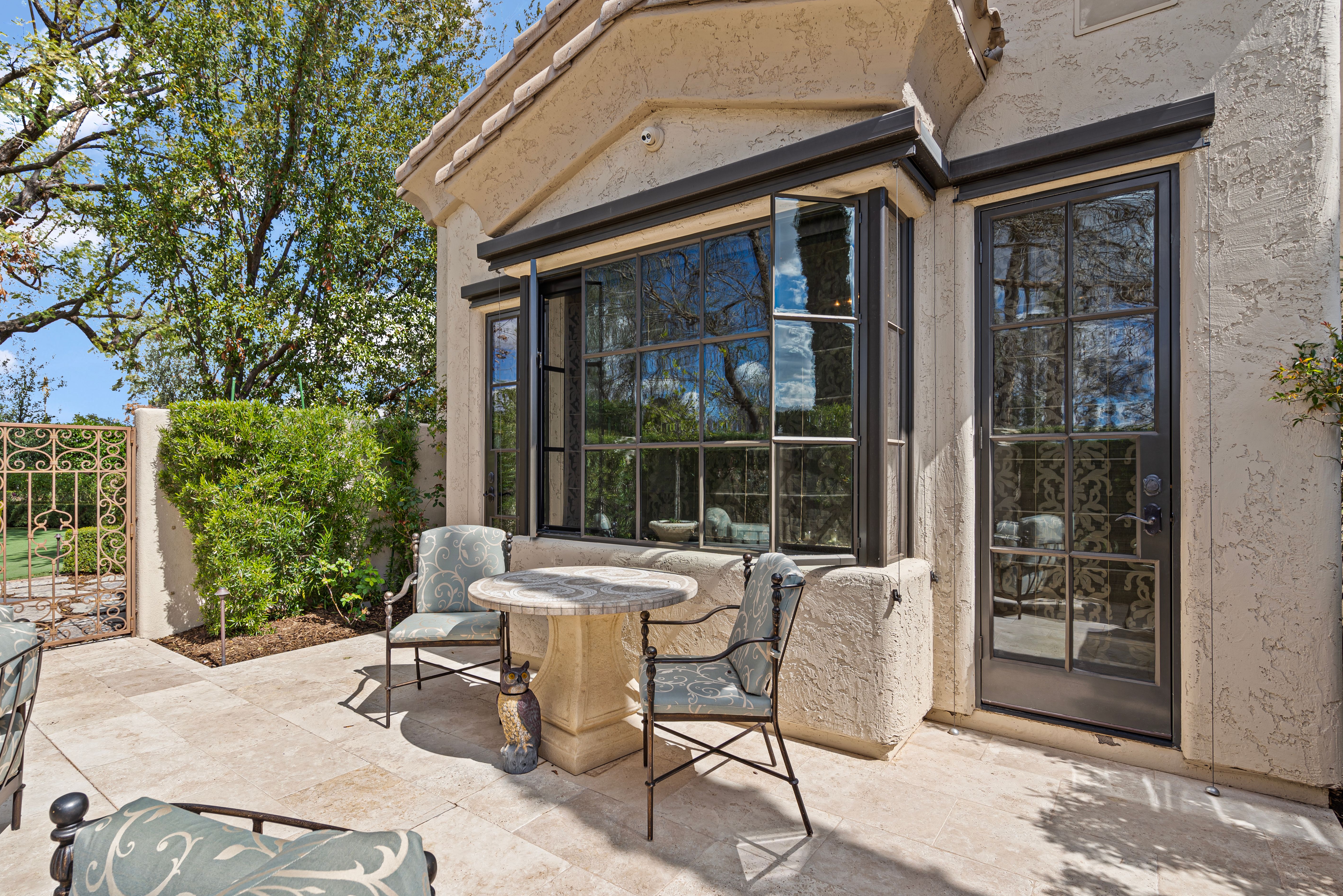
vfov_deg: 70.4
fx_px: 634
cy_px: 470
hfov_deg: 93.2
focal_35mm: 17
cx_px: 636
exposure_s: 1/20
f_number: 9
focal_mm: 16
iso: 100
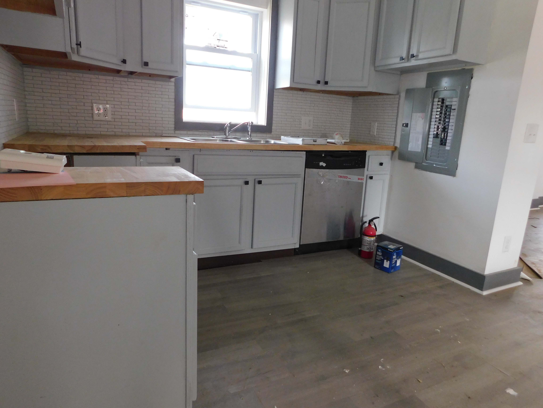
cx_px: 272
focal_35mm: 23
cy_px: 204
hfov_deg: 73.9
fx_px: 361
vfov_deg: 58.9
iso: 320
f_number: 3
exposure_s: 1/30
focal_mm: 4
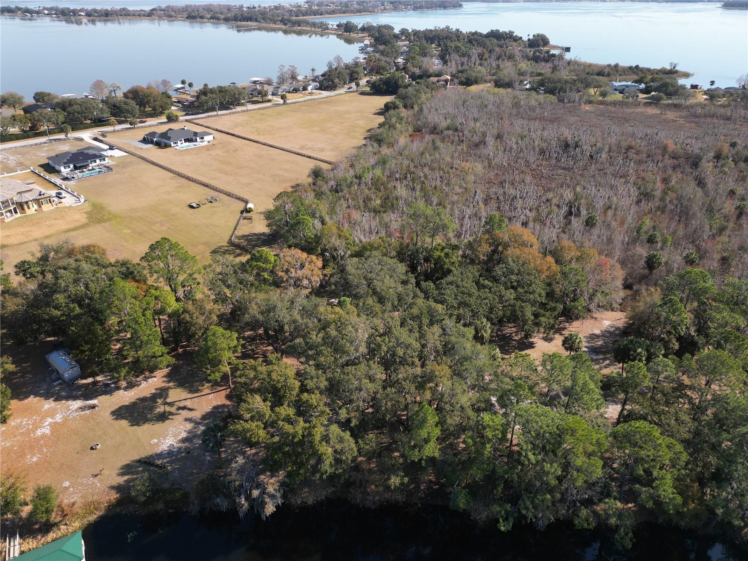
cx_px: 374
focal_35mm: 24
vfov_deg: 56.8
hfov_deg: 71.6
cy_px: 280
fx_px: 519
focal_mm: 6.72
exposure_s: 1/30
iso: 100
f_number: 1.7
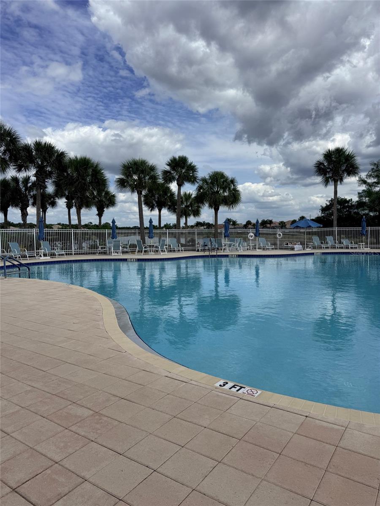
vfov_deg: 71.6
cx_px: 190
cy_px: 253
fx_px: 351
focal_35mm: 24
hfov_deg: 56.8
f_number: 1.78
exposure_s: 1/9091
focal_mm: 6.76
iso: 80
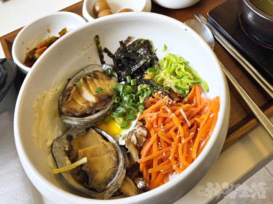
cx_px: 136
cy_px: 102
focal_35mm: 23
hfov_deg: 73.9
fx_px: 181
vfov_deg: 58.9
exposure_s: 1/120
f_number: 1.7
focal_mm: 6.3
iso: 25
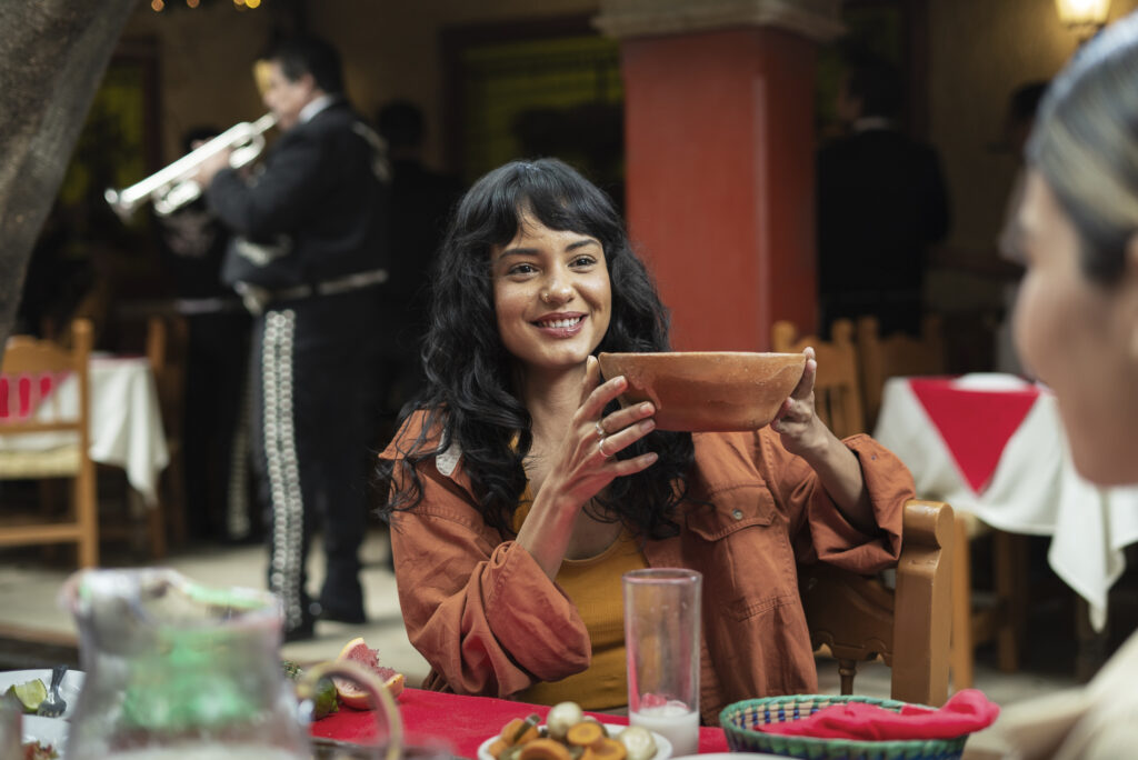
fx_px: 1581
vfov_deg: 27.0
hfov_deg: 39.6
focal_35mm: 50
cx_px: 569
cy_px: 380
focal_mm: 50
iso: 500
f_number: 2.5
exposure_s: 1/200
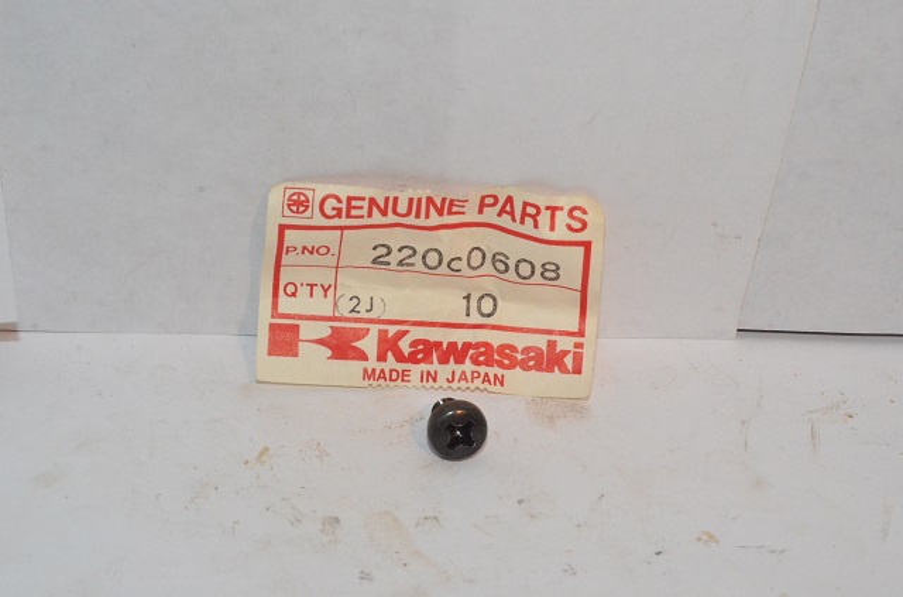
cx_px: 452
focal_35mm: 75
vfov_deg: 18.1
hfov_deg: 27.1
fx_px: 1876
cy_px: 298
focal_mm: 50
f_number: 11
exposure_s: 1/125
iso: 6400
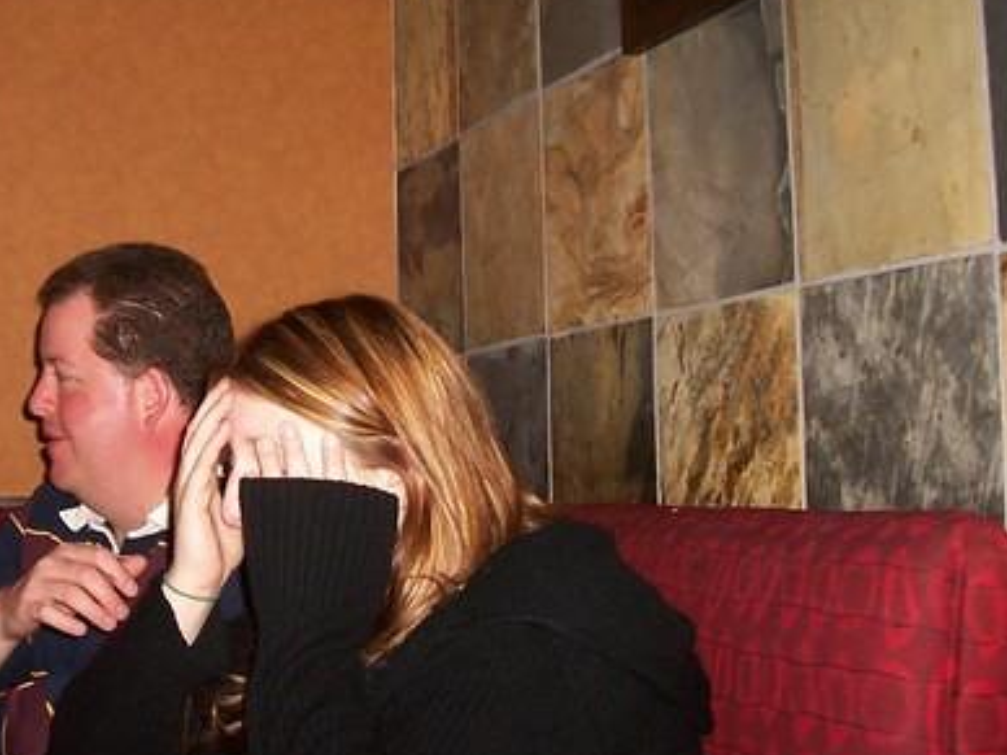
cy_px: 337
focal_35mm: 61
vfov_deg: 24.0
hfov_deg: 31.6
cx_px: 387
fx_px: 1775
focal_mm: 5.6
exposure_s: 1/60
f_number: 2.8
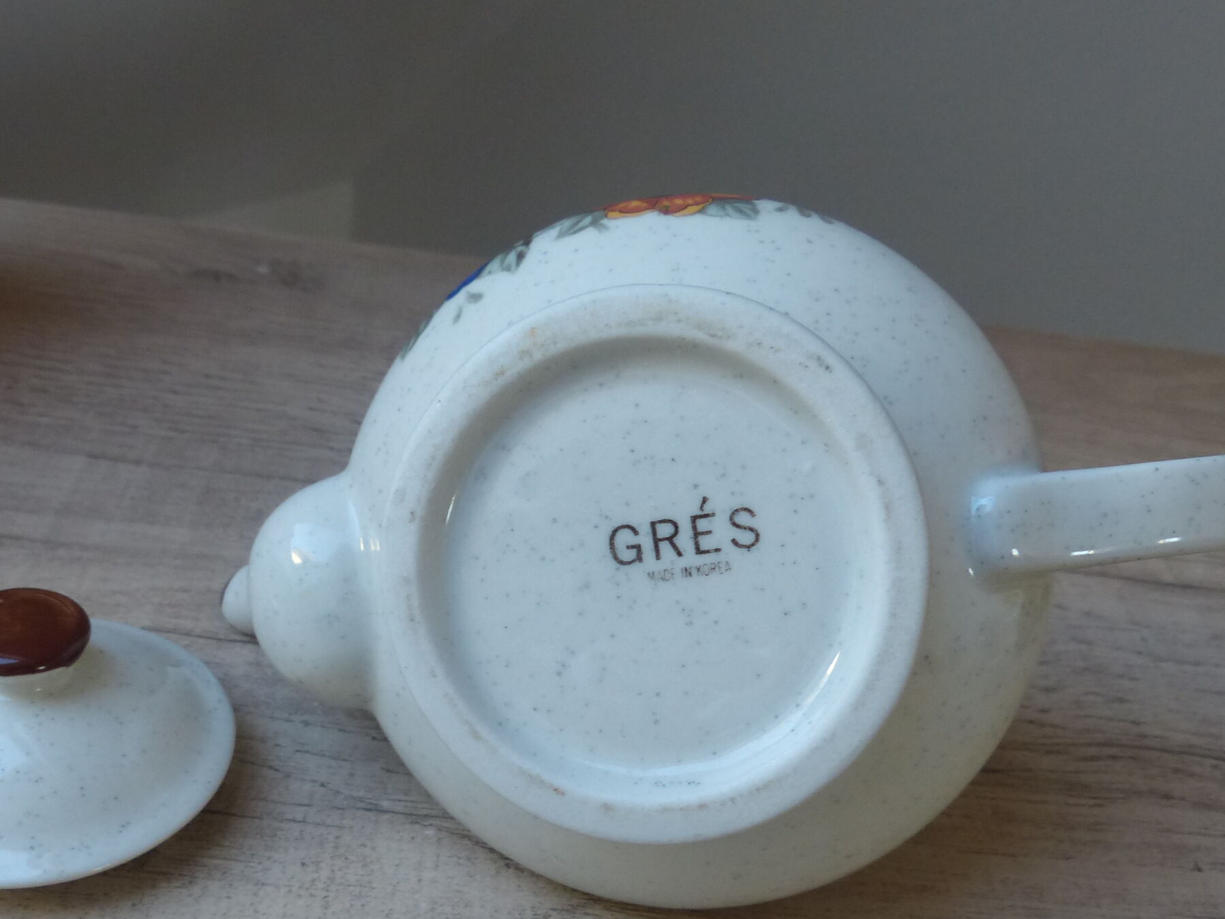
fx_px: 1309
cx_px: 523
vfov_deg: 38.0
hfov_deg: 50.0
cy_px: 650
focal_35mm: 37
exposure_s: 1/60
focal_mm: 4.5
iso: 200
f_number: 2.8
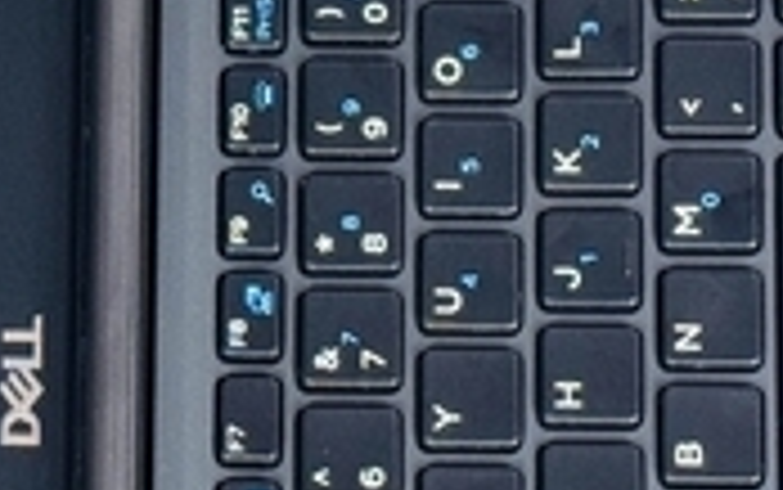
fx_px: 4997
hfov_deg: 8.9
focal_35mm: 234
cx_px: 198
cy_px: 391
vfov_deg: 5.6
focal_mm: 6.76
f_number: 1.78
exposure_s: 1/50
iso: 64
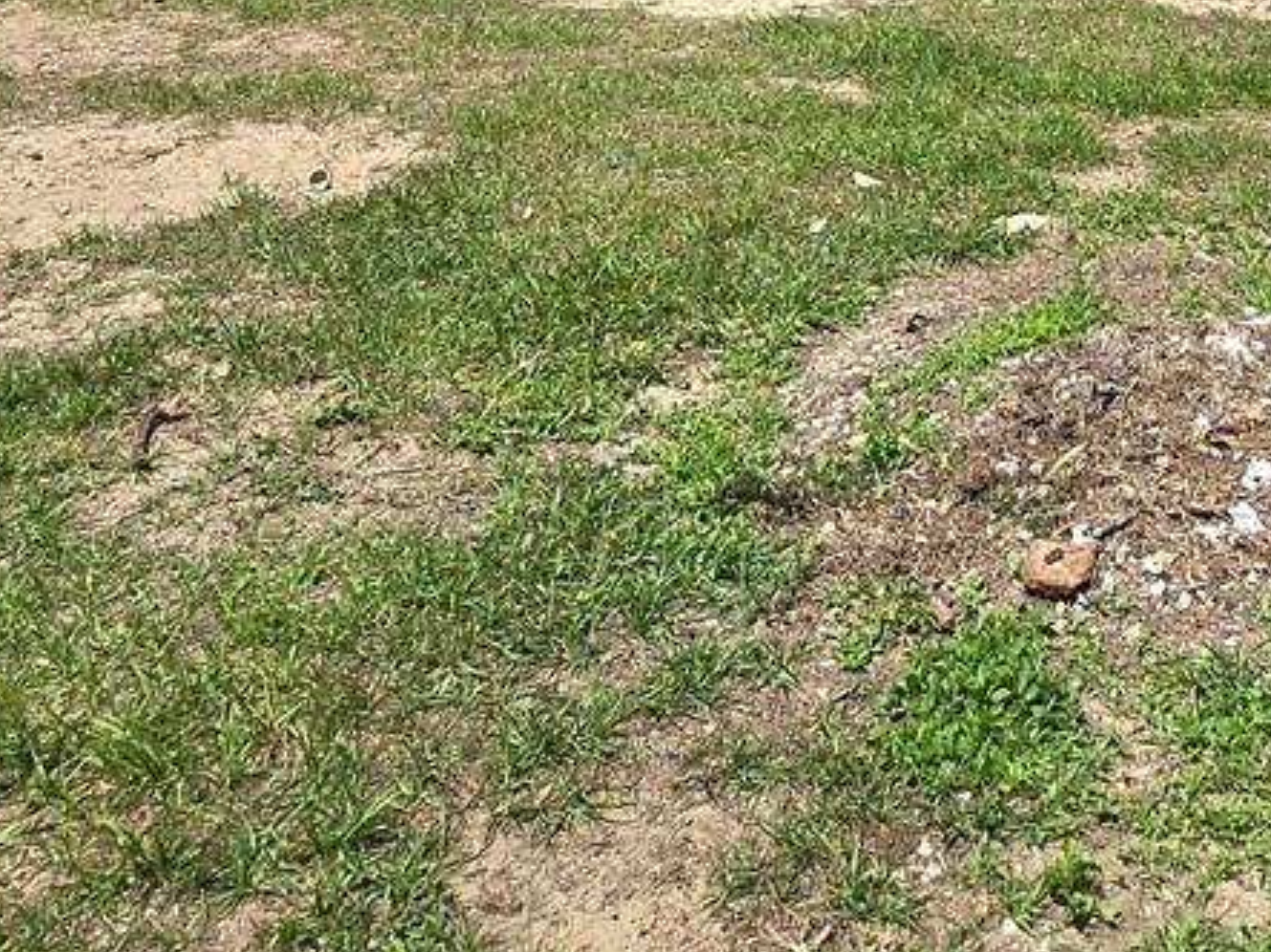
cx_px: 1016
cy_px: -467
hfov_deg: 38.9
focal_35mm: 47
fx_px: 1725
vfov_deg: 24.3
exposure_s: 1/1989
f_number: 2.2
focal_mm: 2.2
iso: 50
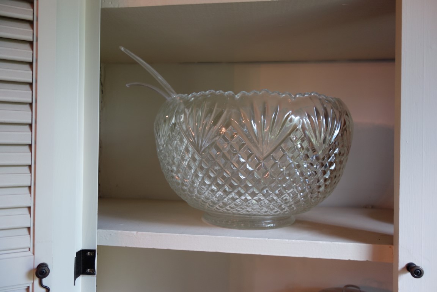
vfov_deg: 46.4
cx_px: 218
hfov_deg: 65.5
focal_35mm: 28
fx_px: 340
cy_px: 146
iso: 160
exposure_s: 1/30
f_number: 1.8
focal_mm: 10.4
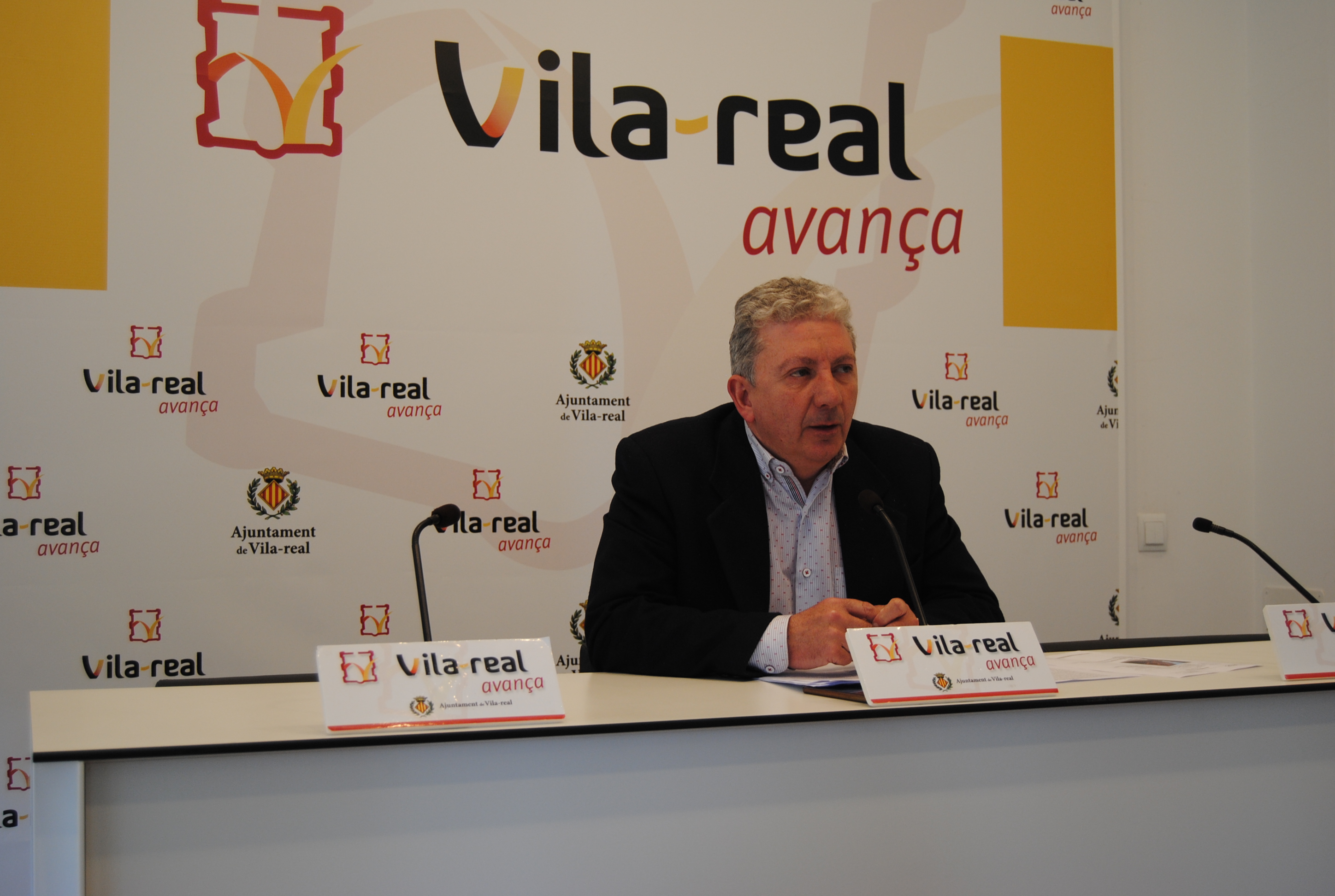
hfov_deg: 42.2
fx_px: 1728
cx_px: 668
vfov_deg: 29.1
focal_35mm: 46
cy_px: 448
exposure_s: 1/60
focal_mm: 31
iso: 200
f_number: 4.2
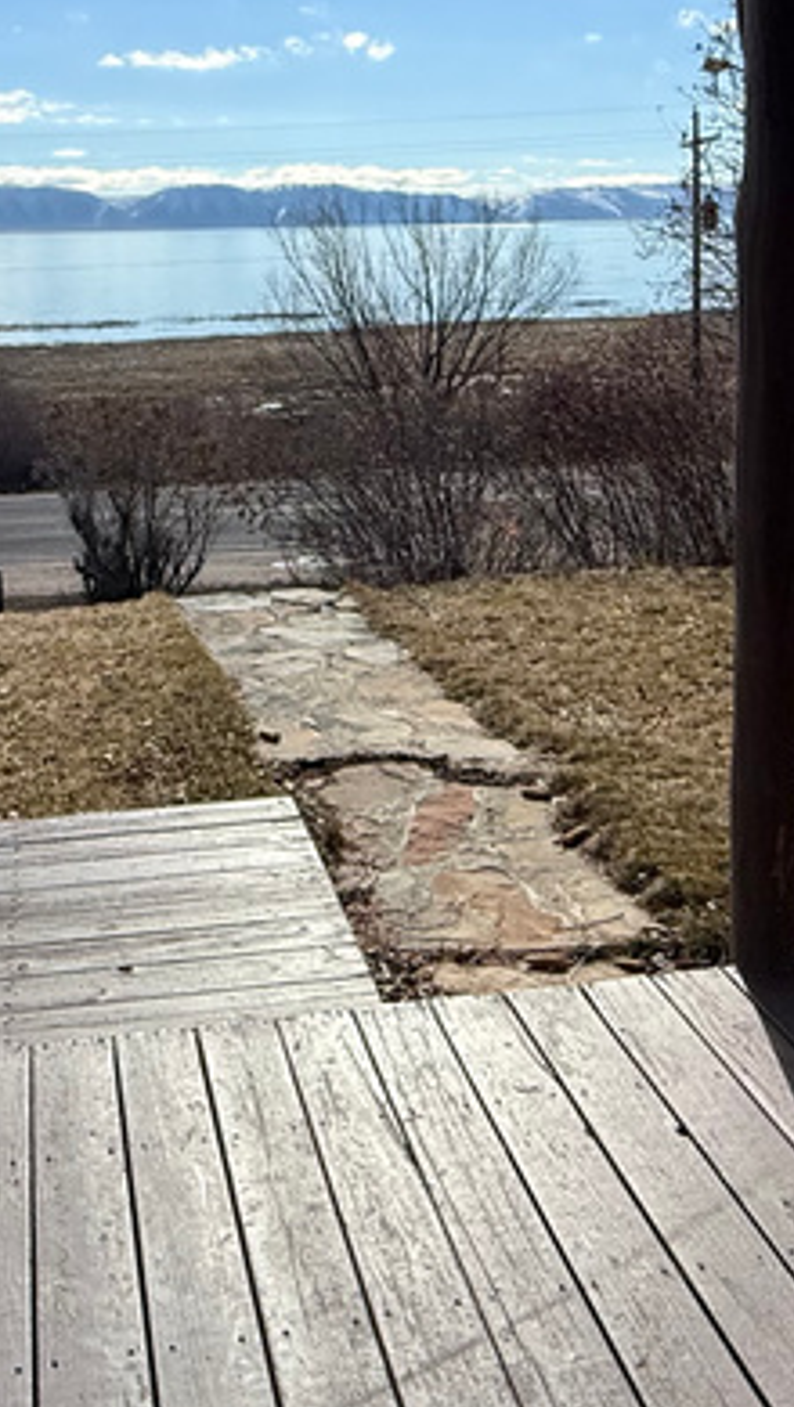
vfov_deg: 48.9
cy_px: 390
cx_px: 314
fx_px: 1494
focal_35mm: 40
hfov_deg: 29.7
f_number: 2.2
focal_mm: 2.22
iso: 50
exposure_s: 1/4149
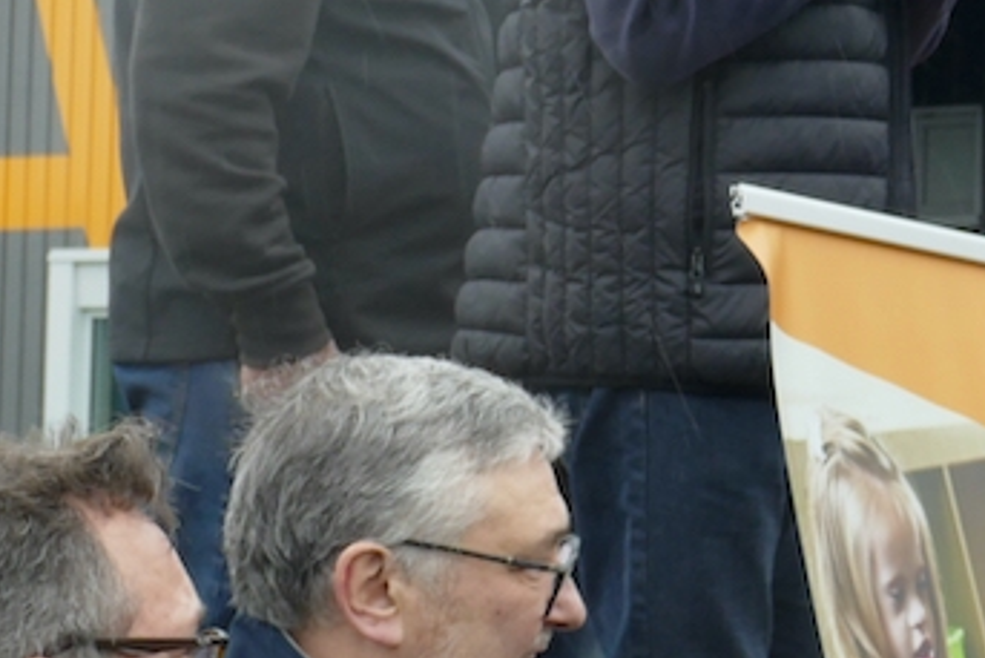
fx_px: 4735
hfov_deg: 11.7
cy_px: 198
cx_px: 1065
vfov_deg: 7.9
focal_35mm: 173
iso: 250
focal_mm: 16.9
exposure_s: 1/80
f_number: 5.6
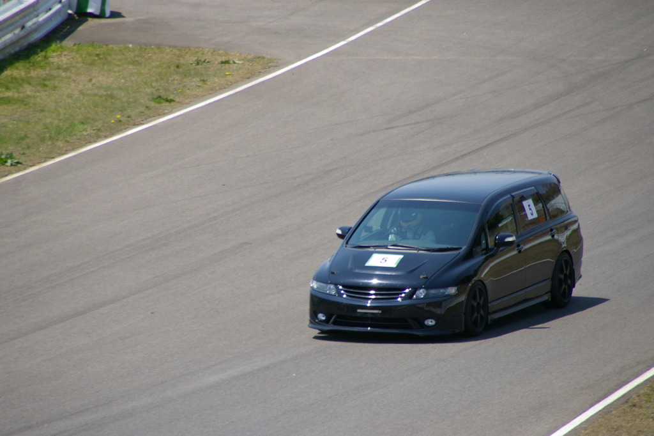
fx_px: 6810
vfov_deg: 3.7
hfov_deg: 5.5
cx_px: 327
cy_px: 218
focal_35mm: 375
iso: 200
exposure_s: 1/350
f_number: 8
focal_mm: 250
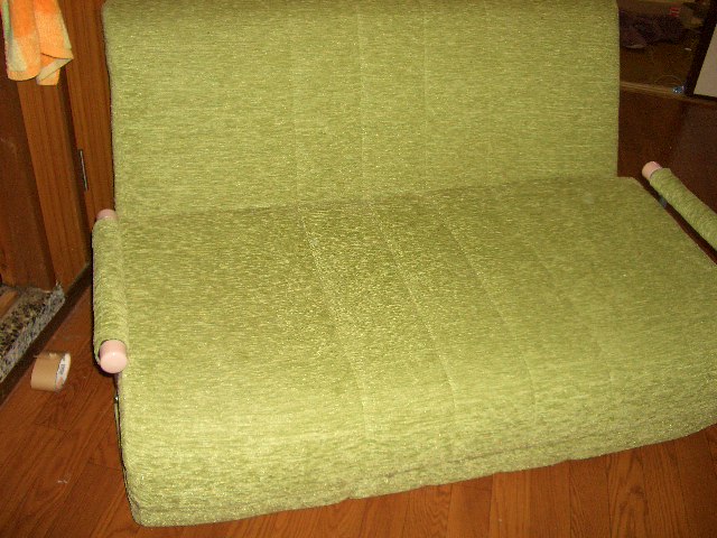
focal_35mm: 35
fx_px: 725
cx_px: 358
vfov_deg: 40.7
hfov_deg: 52.6
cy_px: 269
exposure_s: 1/60
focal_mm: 5.8
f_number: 2.6
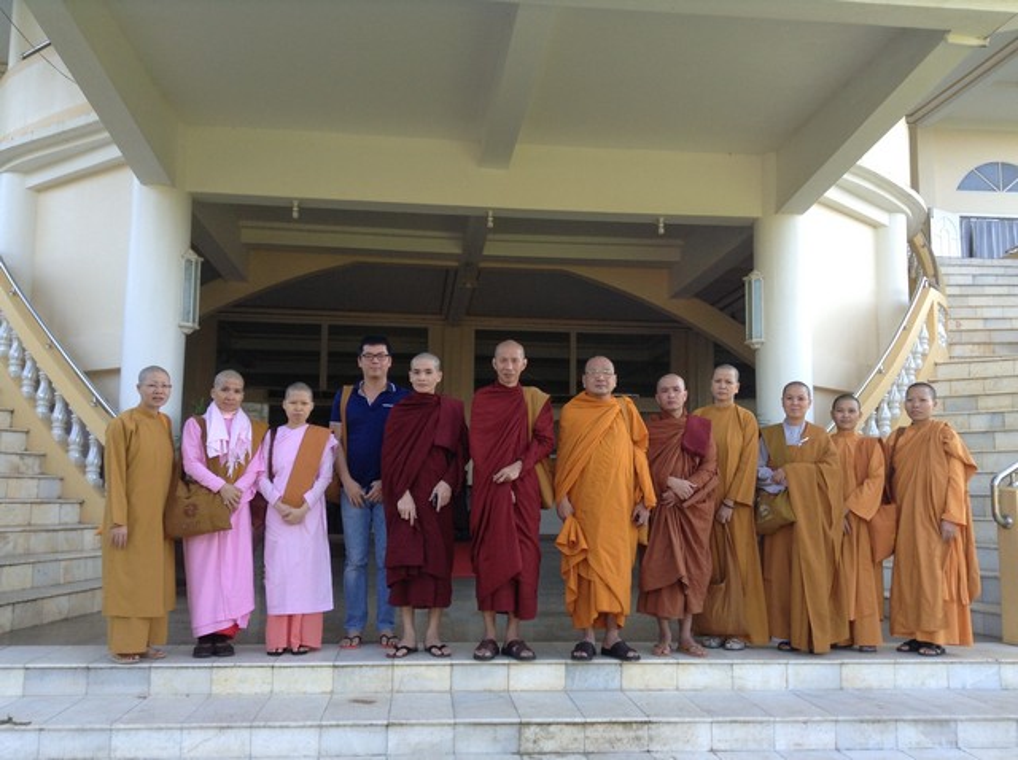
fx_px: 969
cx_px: 509
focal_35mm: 33
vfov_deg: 42.8
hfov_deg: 55.4
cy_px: 380
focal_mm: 3.3
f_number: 2.4
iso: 40
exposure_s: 1/120
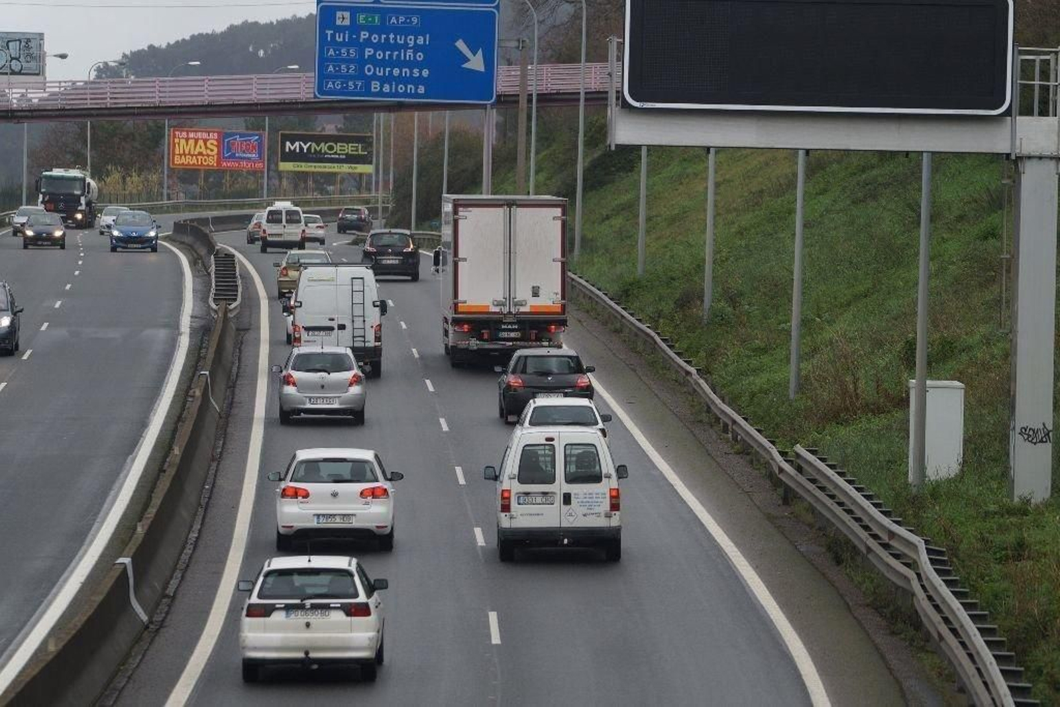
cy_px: 354
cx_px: 530
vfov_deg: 5.7
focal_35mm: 240
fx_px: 7067
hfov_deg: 8.6
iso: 160
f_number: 5
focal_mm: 160
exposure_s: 1/250
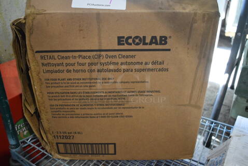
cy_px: 83
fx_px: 217
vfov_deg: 41.8
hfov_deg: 59.4
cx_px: 124
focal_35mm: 32
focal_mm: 21
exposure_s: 1/125
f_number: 3.8
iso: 3200
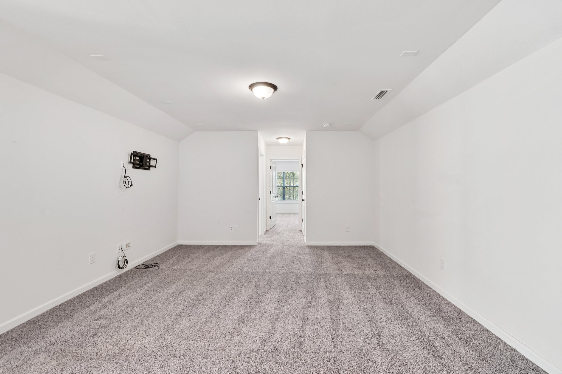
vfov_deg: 77.3
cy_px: 187
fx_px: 234
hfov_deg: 100.4
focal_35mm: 15
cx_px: 281
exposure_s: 1/4
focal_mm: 10
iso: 400
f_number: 8
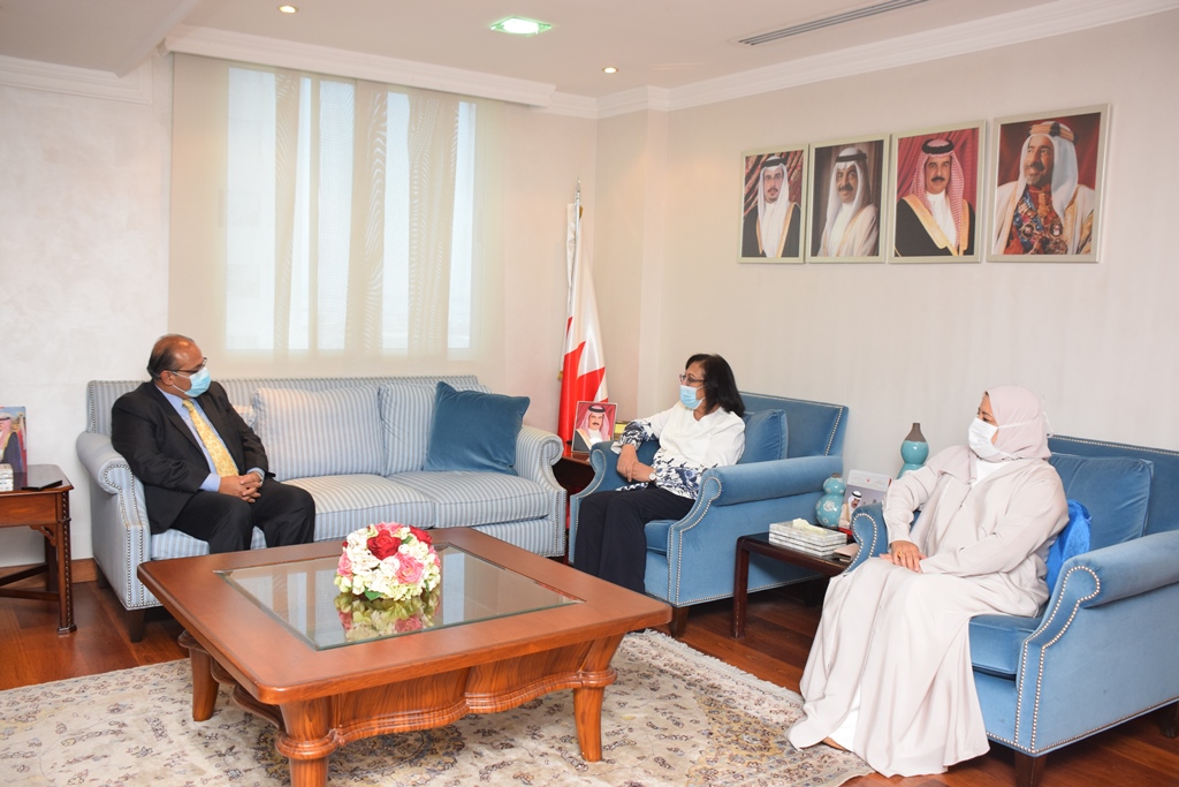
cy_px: 394
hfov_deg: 59.5
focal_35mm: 32
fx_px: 1032
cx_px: 590
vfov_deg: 41.7
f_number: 5
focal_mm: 21
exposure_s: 1/100
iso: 800
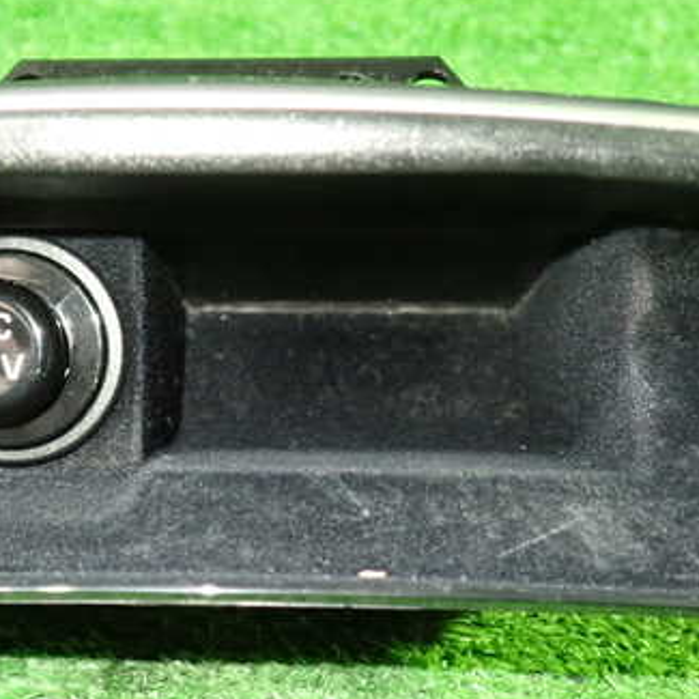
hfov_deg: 34.4
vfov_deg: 34.6
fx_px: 1119
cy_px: 402
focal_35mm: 49
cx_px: 245
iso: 800
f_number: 2.3
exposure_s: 1/30
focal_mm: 5.4
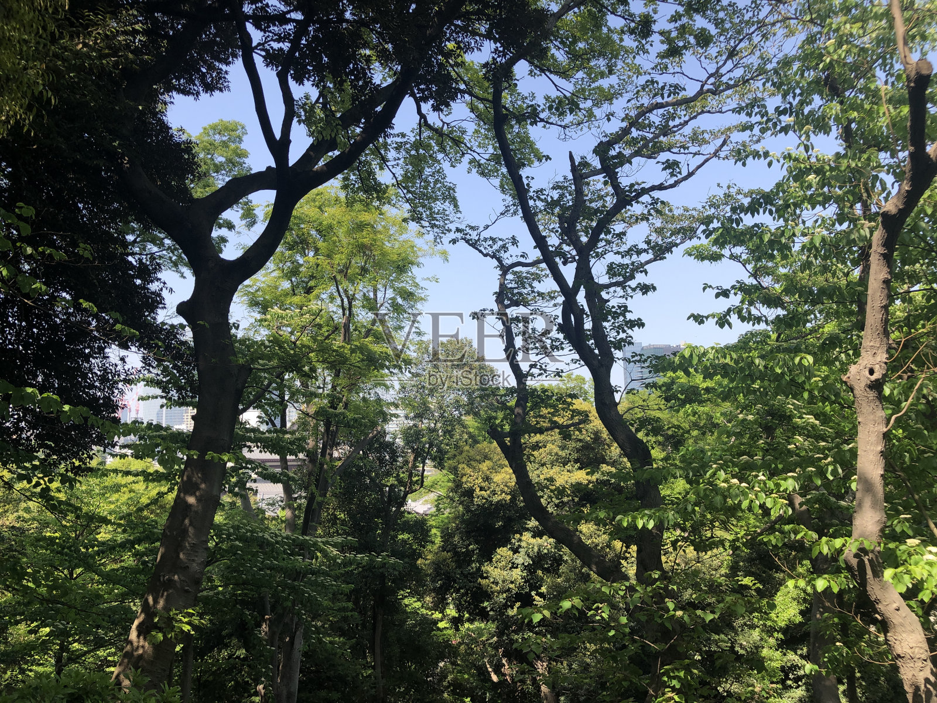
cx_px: 468
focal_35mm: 28
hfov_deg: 63.4
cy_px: 352
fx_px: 758
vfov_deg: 49.7
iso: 20
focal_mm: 3.99
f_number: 1.8
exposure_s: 1/716
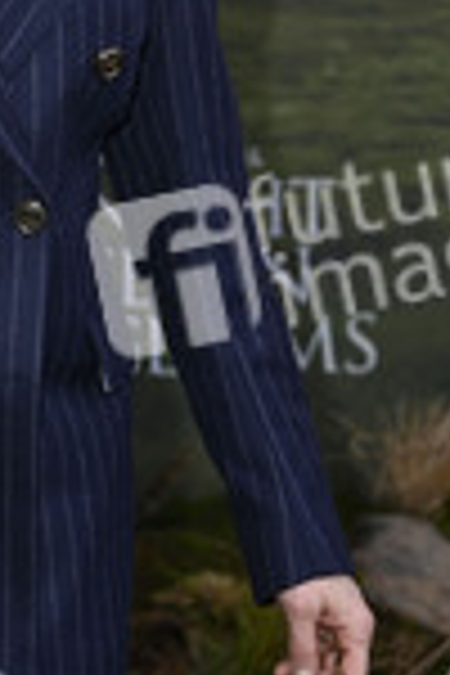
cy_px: 27
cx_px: -90
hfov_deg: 6.6
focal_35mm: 208
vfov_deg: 9.8
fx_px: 3900
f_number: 5.6
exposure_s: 1/250
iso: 640
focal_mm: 78
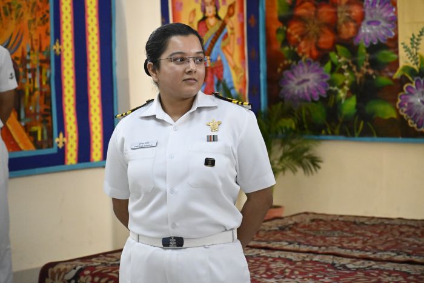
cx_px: 212
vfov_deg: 14.5
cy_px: 142
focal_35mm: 94
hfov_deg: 21.6
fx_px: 1113
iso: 11400
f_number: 4.8
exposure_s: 1/500
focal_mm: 63
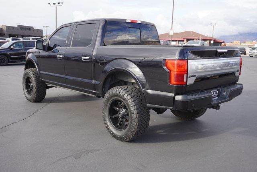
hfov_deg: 53.1
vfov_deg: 36.9
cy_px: 86
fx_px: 257
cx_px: 128
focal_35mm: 36
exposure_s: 1/100
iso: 100
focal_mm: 24
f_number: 5.6
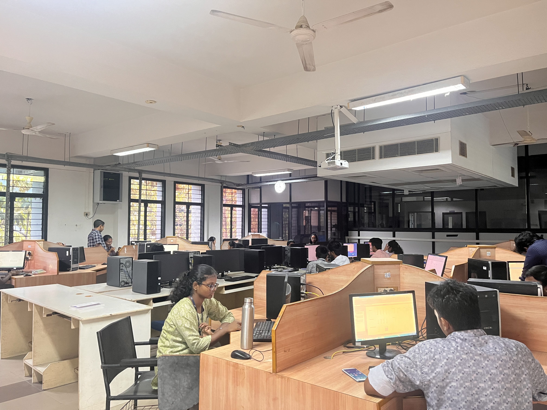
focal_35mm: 26
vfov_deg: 53.1
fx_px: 411
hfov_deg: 67.3
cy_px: 205
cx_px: 274
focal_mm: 5.1
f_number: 1.6
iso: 640
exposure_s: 1/33
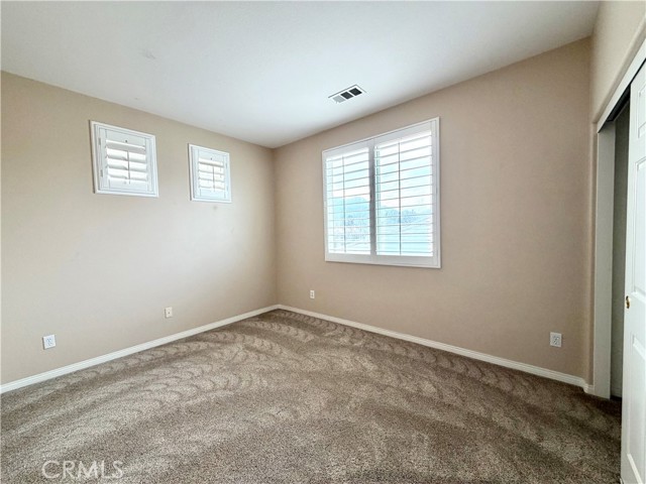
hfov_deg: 102.1
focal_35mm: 14
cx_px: 323
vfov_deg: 85.7
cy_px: 242
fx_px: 261
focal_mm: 2.22
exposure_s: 1/121
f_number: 2.2
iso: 200
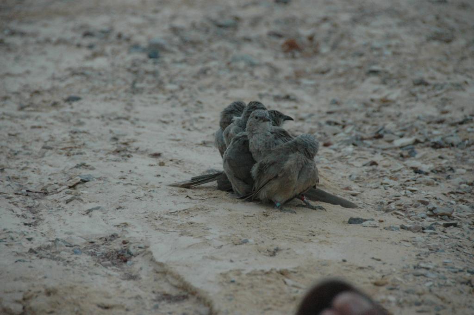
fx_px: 3945
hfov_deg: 6.9
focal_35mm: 300
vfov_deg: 4.6
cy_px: 158
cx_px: 237
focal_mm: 200
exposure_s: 1/180
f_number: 5.6
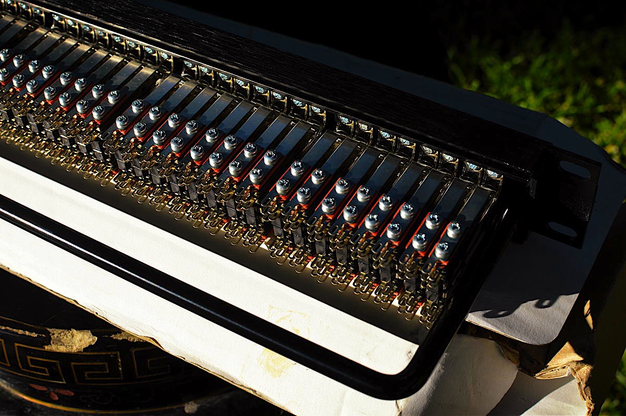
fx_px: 912
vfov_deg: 25.7
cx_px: 313
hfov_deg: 37.9
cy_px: 208
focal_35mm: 52
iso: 100
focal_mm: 35
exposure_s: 1/200
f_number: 8
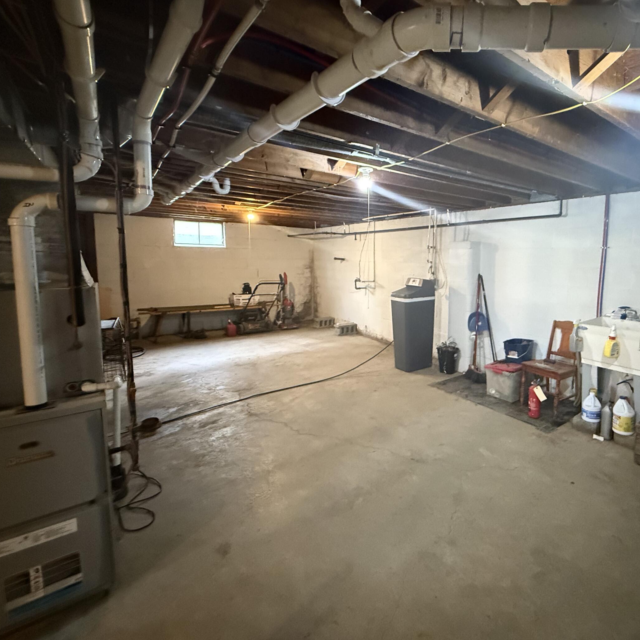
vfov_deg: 80.6
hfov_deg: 77.9
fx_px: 377
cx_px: 432
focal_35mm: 18
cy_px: 295
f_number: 2.2
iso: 1600
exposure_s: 1/60
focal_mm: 2.22
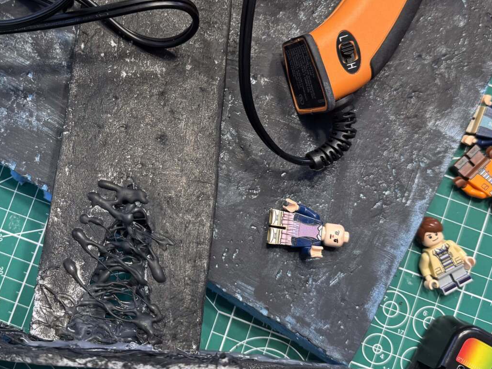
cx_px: 149
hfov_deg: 39.8
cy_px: 153
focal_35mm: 47
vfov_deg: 30.8
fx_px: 668
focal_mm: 6.76
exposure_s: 1/60
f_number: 1.78
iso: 125
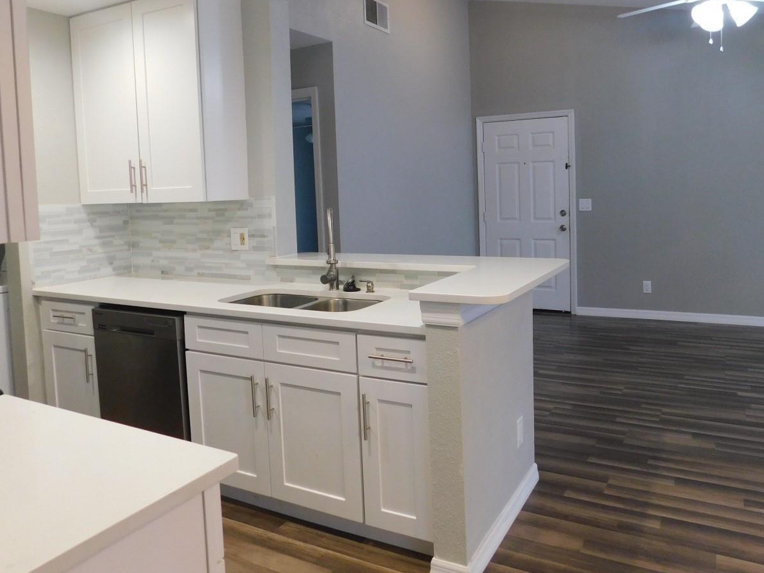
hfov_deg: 63.4
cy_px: 227
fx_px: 618
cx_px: 402
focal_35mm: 28
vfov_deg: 49.4
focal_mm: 4
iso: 220
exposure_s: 1/30
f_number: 3
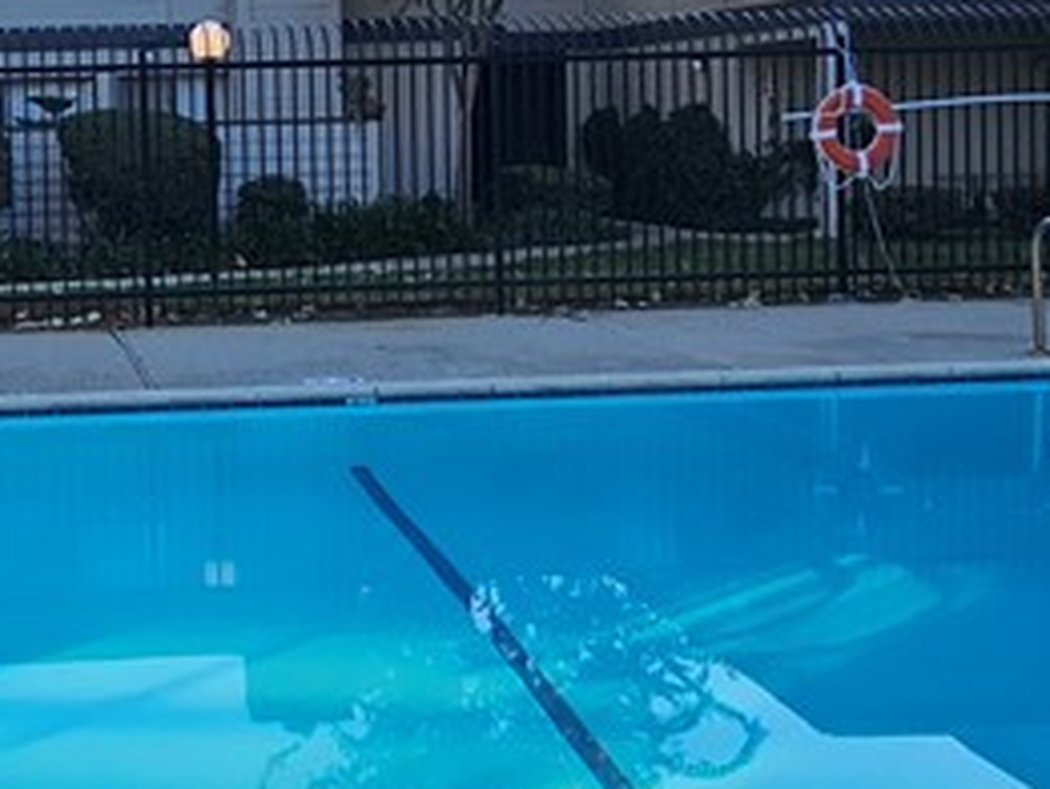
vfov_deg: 28.2
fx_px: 1548
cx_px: 105
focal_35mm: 51
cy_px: 205
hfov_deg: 35.3
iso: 50
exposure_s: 1/709
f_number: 2.2
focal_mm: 2.2
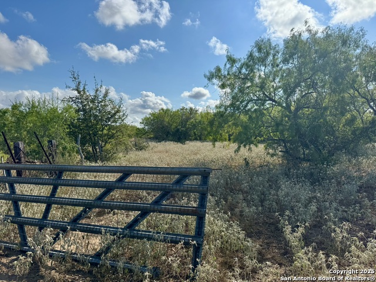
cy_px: 141
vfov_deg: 56.8
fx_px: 261
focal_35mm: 24
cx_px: 188
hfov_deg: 71.6
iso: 80
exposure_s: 1/7937
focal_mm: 6.76
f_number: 1.78
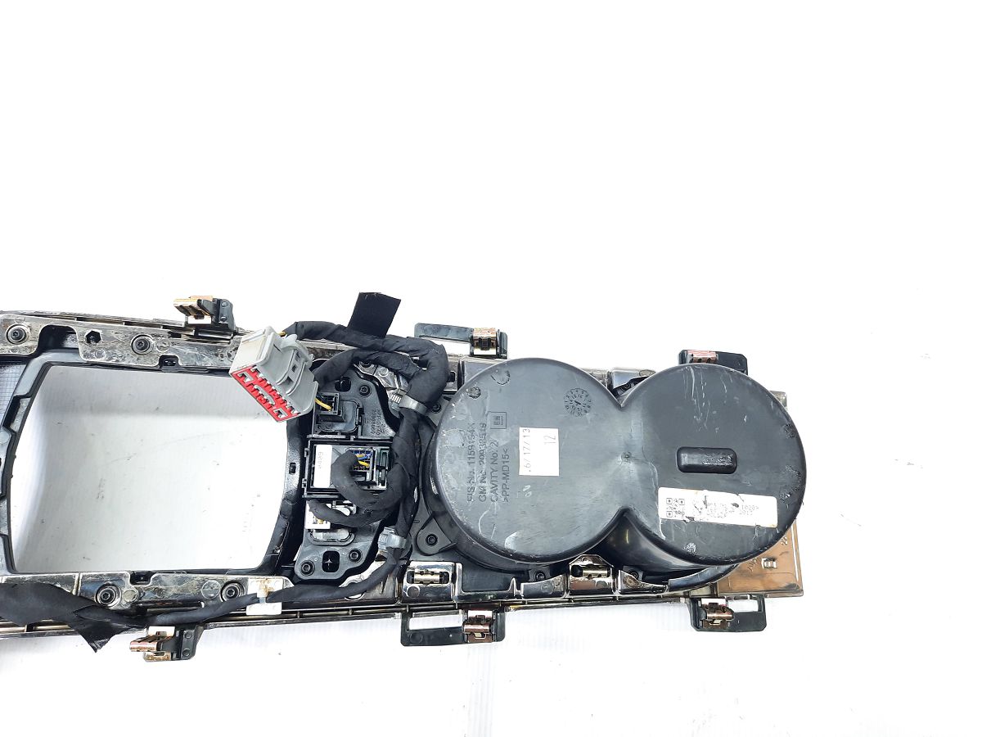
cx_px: 491
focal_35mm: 25
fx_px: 709
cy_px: 368
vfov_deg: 54.9
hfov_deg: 69.4
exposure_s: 1/60
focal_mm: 4.6
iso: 200
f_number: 2
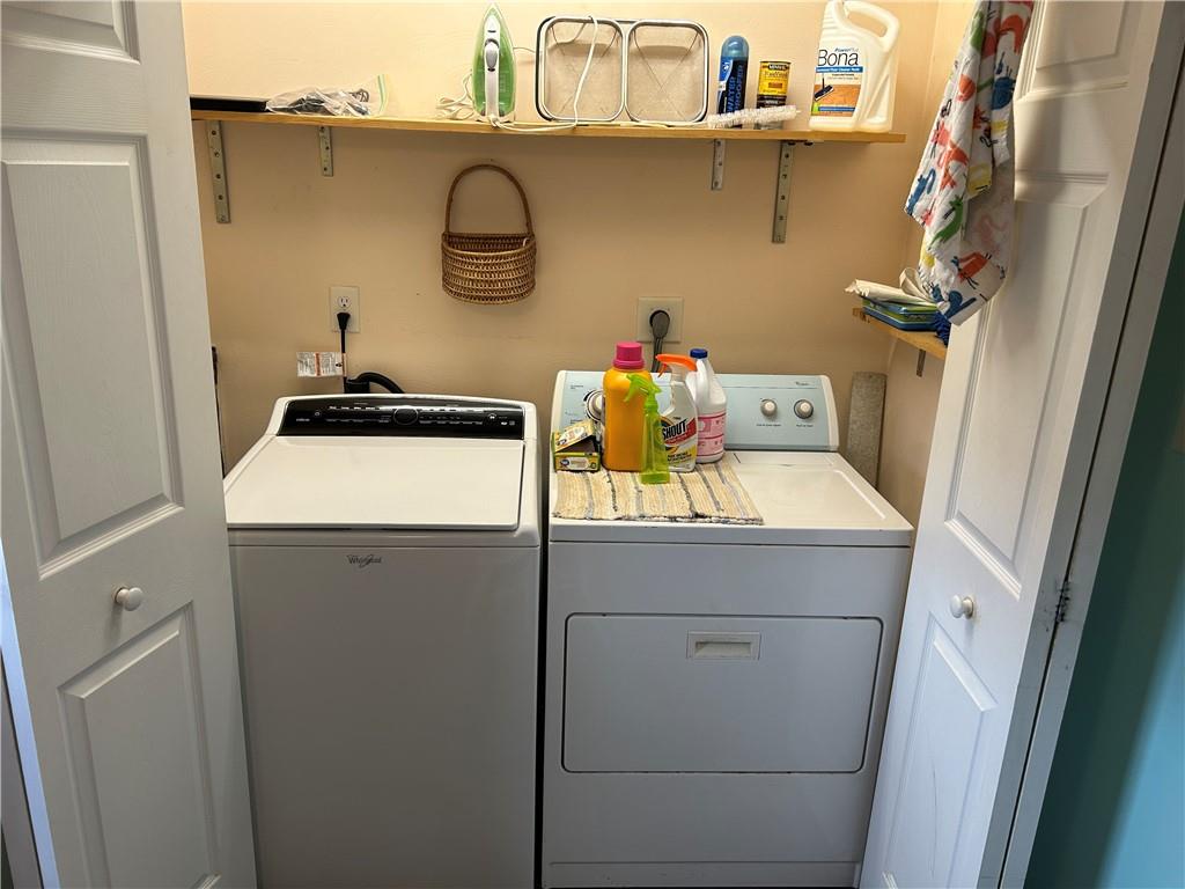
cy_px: 444
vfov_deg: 53.1
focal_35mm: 26
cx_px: 592
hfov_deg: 67.3
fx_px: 890
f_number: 1.5
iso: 80
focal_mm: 5.7
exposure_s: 1/60
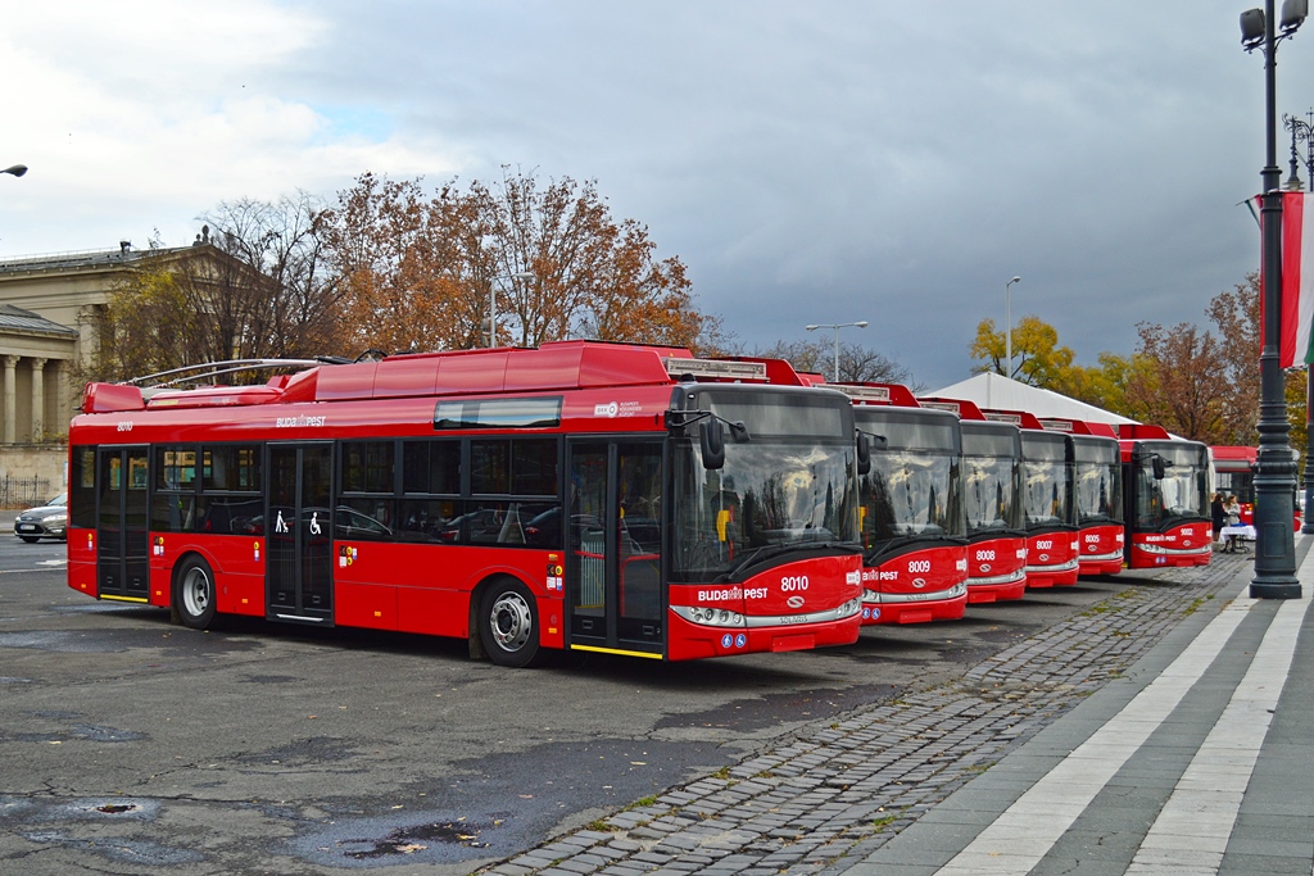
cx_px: 657
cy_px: 438
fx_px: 1643
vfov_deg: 29.9
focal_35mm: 45
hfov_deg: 43.6
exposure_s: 1/400
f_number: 4.5
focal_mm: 30
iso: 200
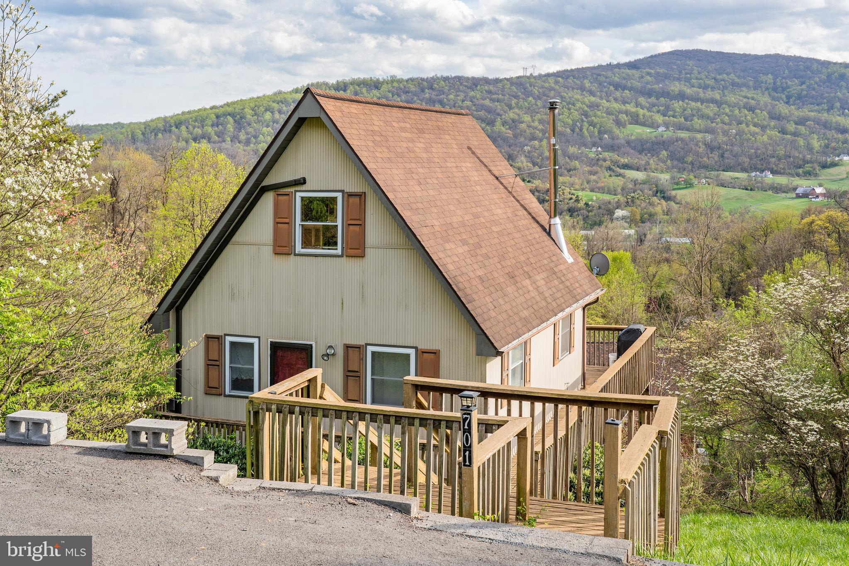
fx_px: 896
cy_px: 283
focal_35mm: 38
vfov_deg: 35.0
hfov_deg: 50.7
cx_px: 424
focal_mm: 38
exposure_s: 1/320
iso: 400
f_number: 8
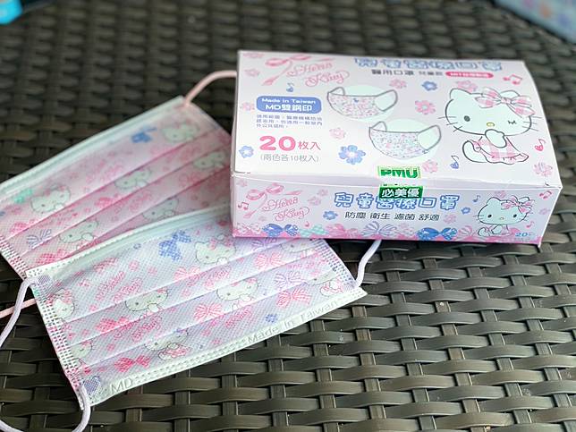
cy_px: 216
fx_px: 865
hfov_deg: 36.8
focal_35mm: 52
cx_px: 288
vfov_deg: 28.0
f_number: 2
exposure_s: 1/120
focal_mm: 6
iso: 64
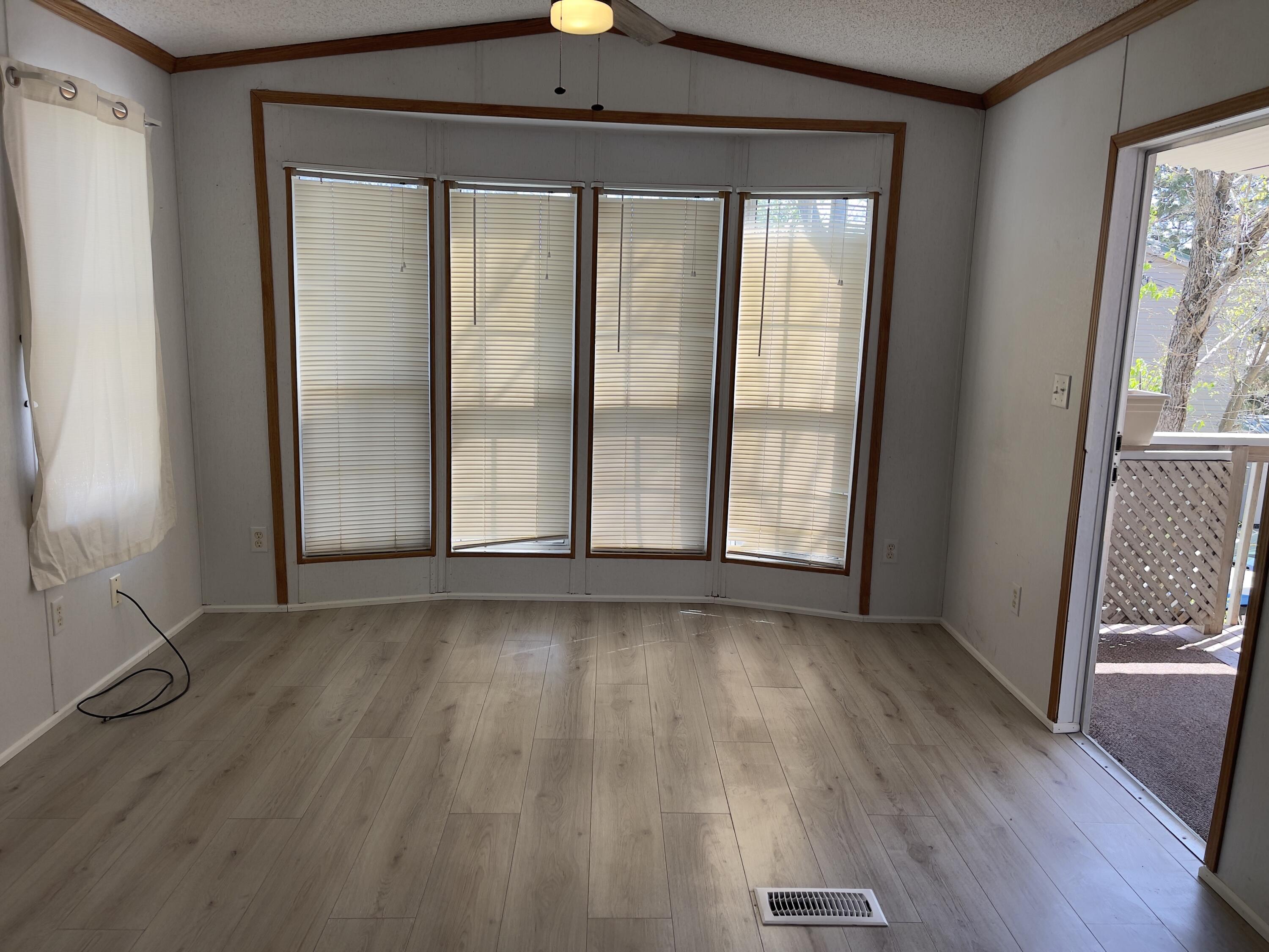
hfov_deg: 69.4
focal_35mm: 25
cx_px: 634
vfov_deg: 54.9
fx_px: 916
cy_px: 476
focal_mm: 5.1
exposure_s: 1/185
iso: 32
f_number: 1.6
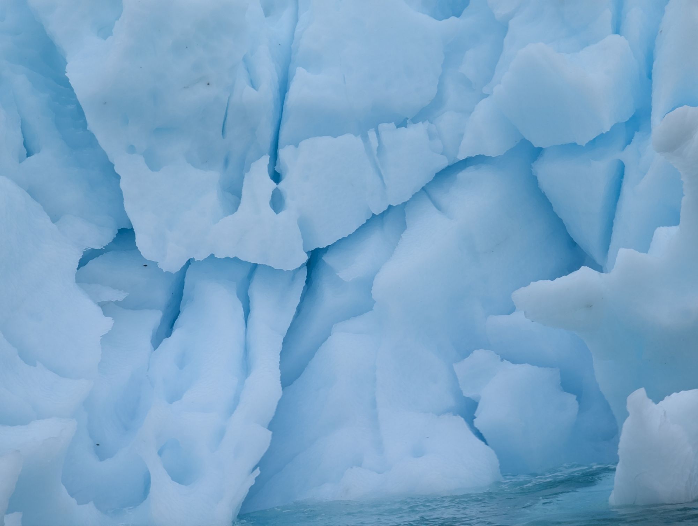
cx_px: 349
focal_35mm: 106
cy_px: 263
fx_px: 2140
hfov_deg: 18.5
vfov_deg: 14.0
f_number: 3.5
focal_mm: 19
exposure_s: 1/370
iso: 35
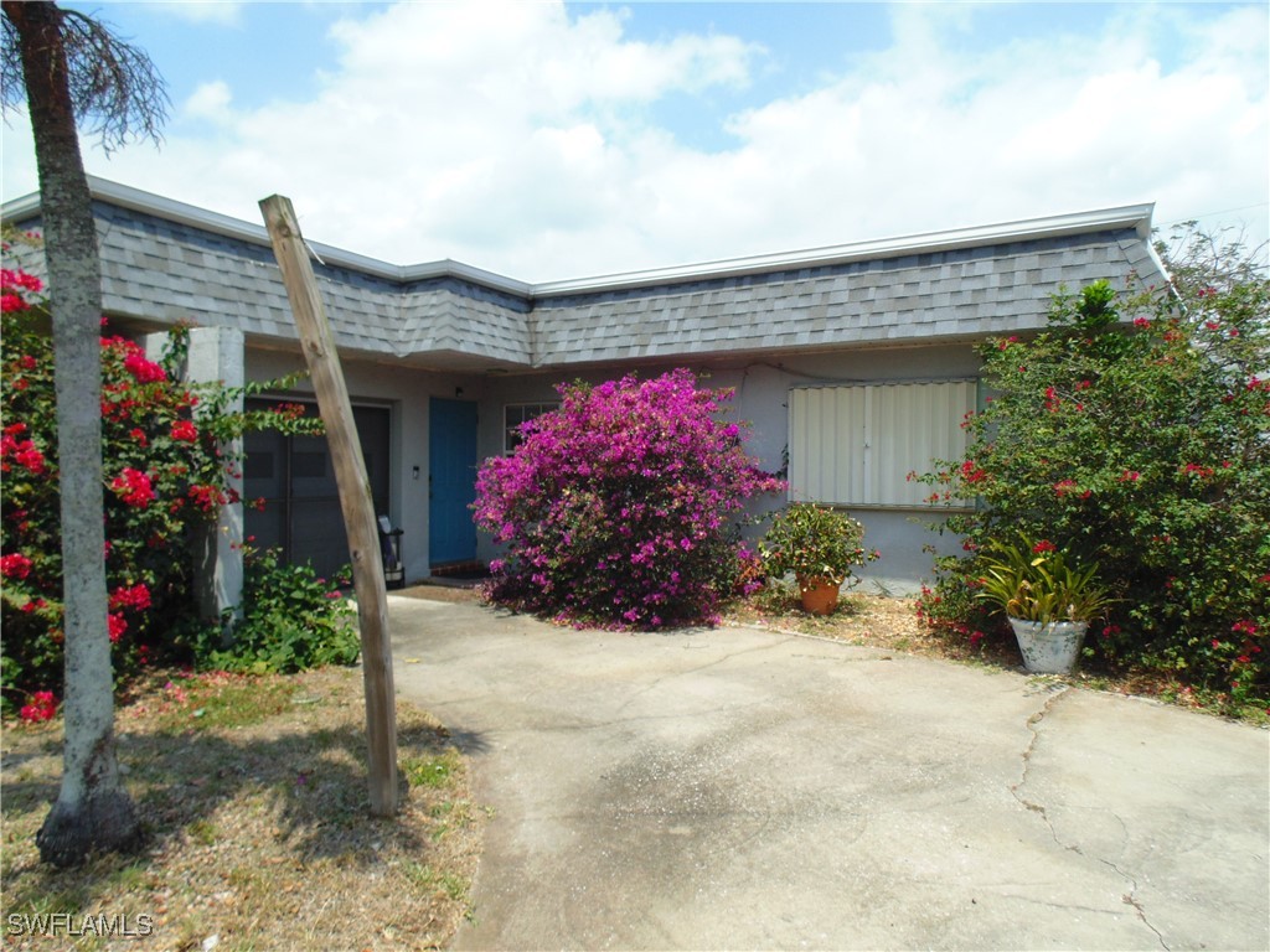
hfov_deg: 76.4
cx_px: 635
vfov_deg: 61.1
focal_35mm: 22
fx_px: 807
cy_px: 476
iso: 80
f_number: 3.1
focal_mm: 4
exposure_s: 1/1000
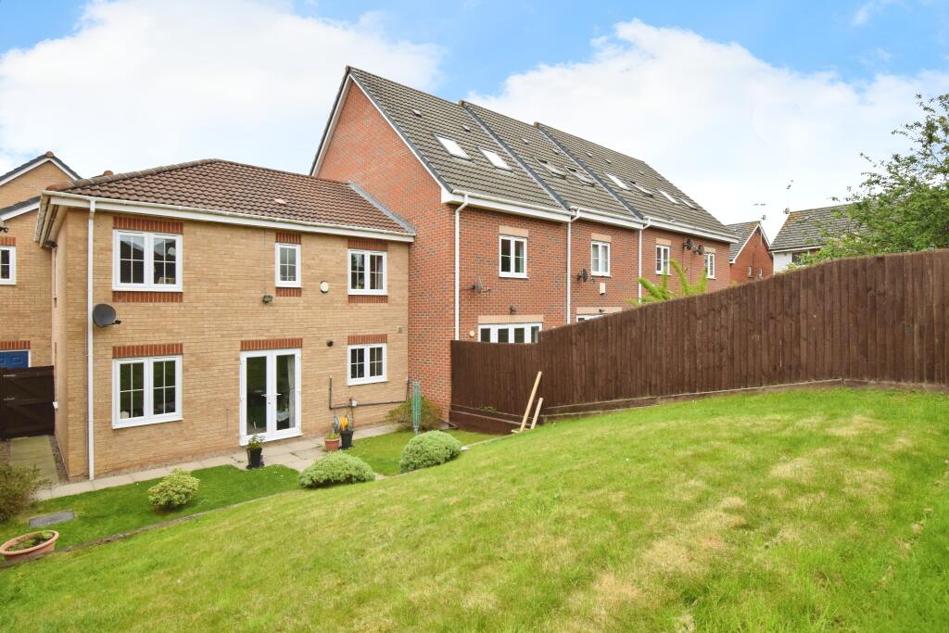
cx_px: 474
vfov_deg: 63.2
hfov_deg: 85.4
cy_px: 316
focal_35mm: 20
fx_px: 514
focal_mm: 13
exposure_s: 1/1000
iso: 1000
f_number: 8
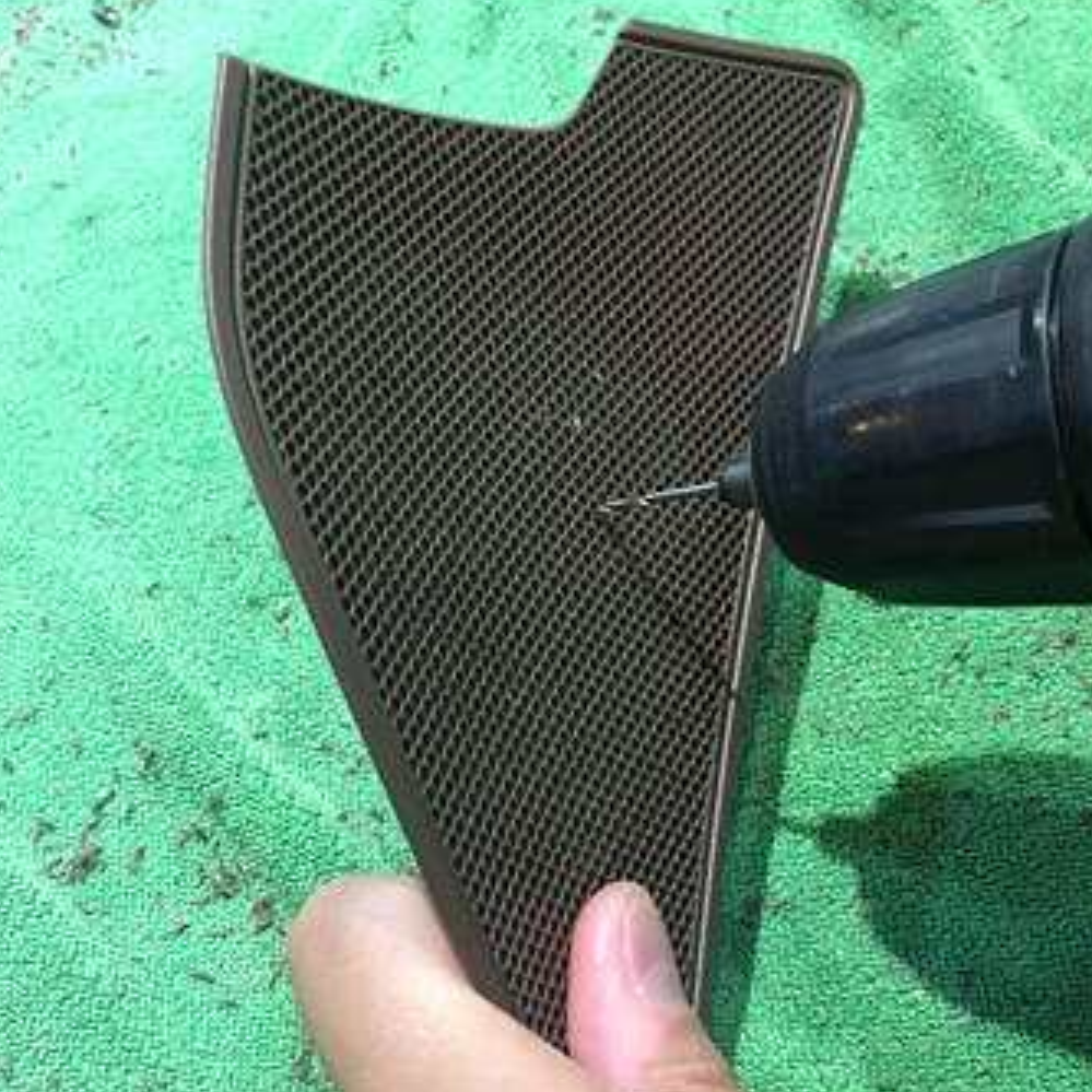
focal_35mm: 50
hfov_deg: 34.0
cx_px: 623
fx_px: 1785
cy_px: 648
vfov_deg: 33.9
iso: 250
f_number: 2.2
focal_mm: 4.15
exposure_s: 1/33
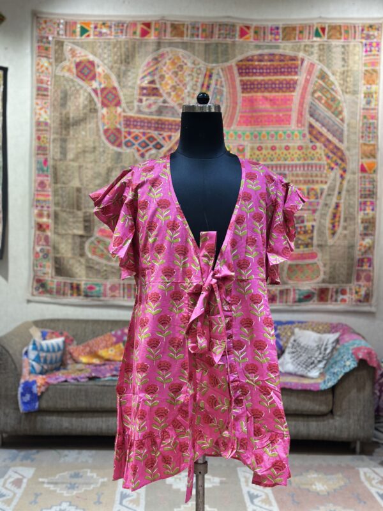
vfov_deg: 39.7
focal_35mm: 48
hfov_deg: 30.3
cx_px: 192
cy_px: 256
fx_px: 708
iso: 125
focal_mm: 6.86
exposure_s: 1/58
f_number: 1.78
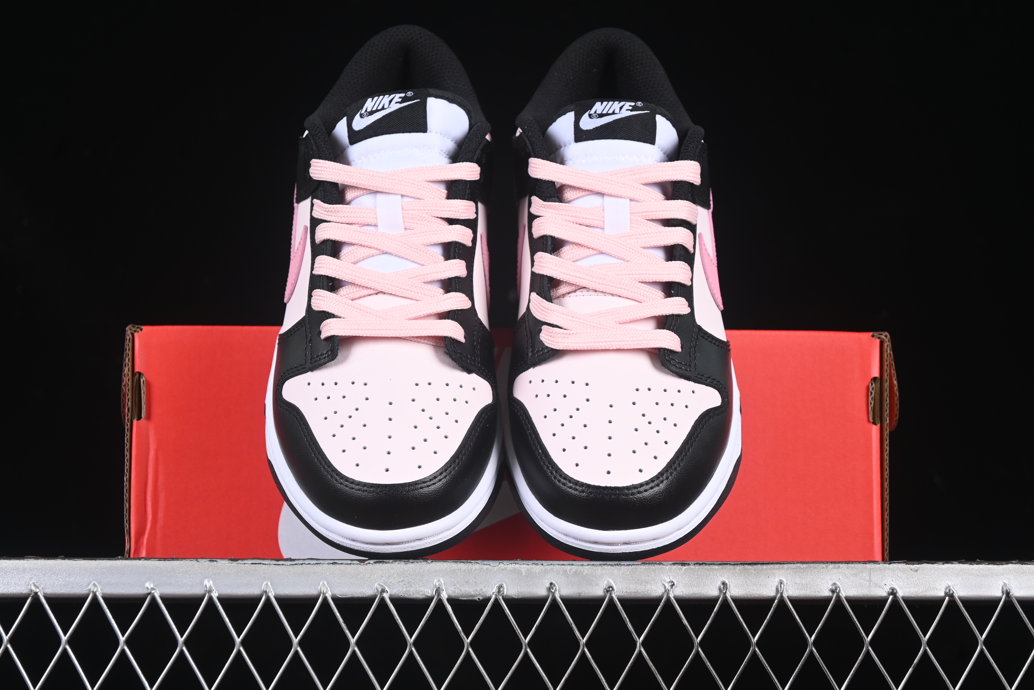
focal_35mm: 75
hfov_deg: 27.0
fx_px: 2154
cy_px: 345
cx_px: 517
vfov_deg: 18.2
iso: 160
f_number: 6.3
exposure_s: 1/60
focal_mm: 50
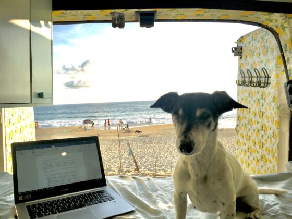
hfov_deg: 61.7
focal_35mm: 29
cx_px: 146
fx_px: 245
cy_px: 110
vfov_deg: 48.2
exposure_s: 1/398
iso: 25
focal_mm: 4.15
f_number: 2.2
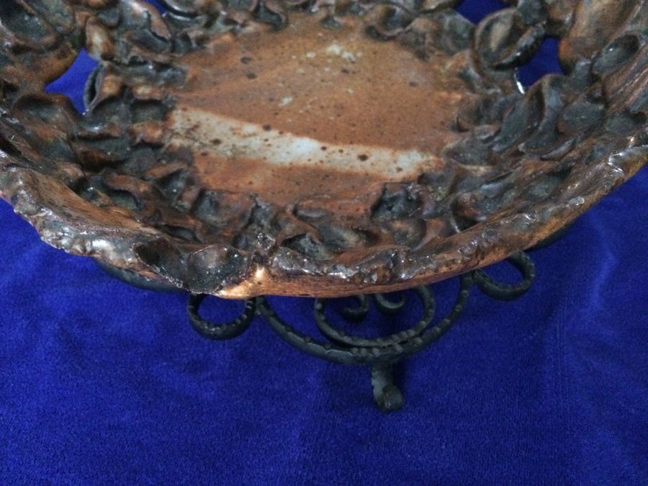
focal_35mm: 30
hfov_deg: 60.0
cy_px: 243
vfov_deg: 46.8
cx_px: 324
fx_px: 562
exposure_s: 1/15
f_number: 2.2
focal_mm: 4.12
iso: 800
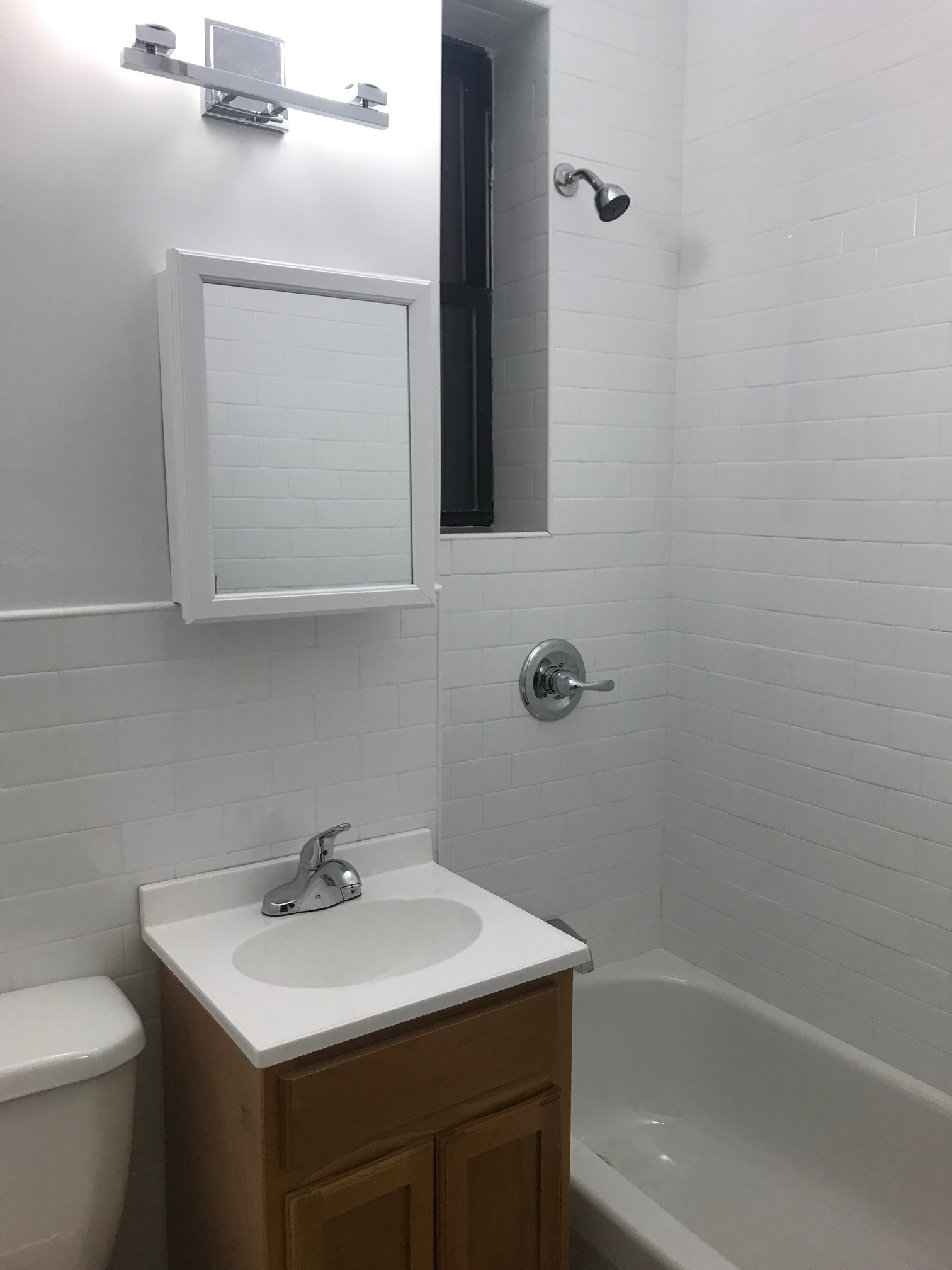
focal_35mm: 28
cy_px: 635
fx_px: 1027
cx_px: 476
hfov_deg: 49.7
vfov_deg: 63.4
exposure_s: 1/40
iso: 25
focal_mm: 3.99
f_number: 1.8
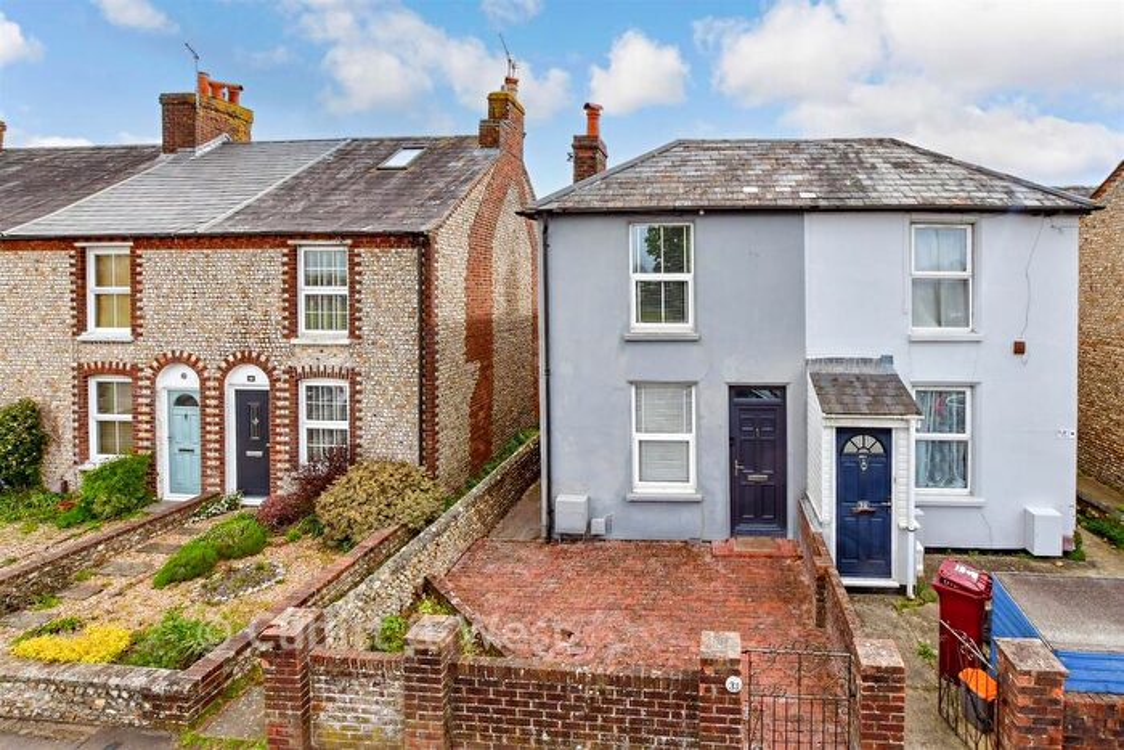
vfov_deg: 77.4
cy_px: 375
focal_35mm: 15
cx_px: 562
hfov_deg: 100.4
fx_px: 468
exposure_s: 1/400
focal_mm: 10
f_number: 8
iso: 400
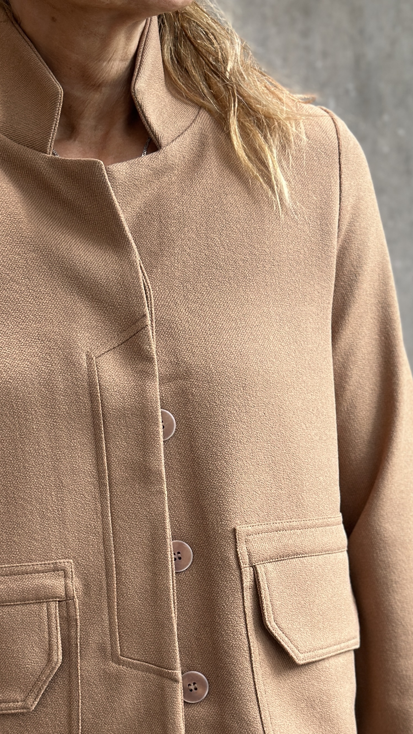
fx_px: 1538
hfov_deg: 15.2
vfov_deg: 26.6
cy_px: 527
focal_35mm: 79
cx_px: 307
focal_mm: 6.86
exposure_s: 1/100
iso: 100
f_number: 1.78
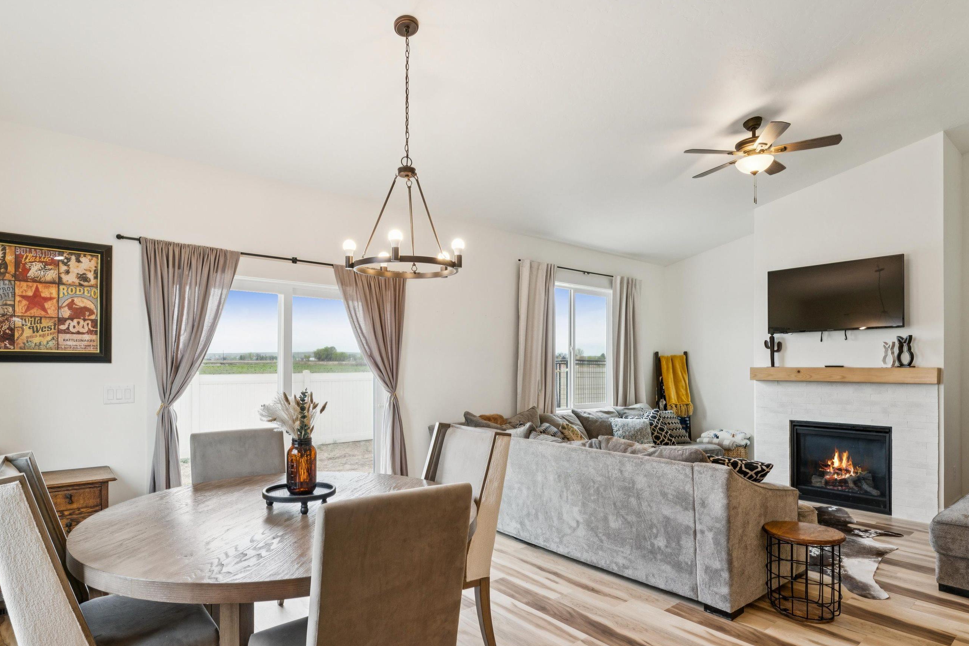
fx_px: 534
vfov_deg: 62.1
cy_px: 367
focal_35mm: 20
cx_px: 463
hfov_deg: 84.4
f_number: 13
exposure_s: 1/15
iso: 400
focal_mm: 16.7
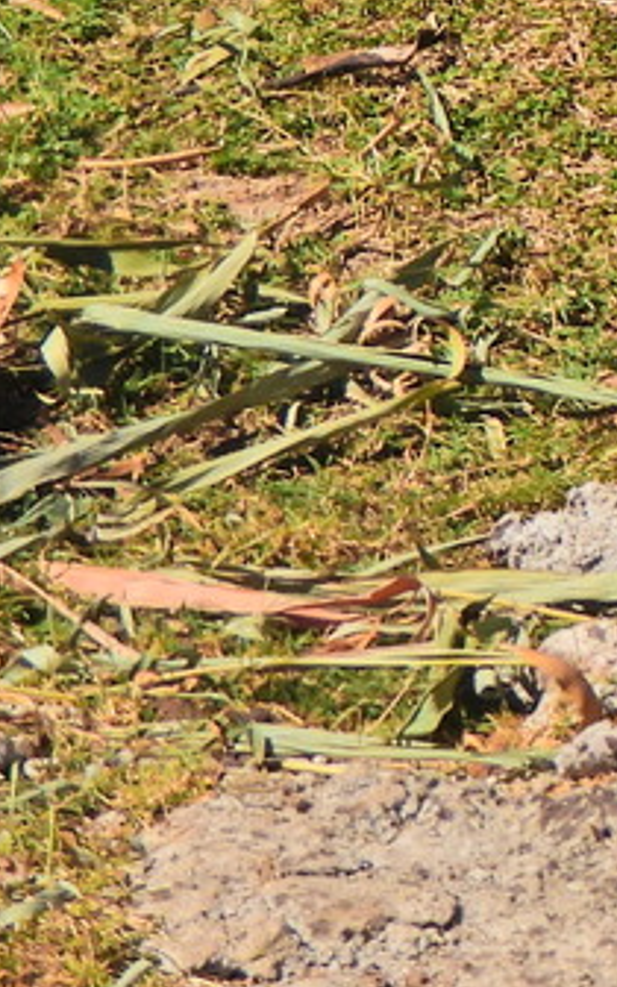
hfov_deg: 1.4
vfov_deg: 2.2
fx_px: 26097
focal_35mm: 970
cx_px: 1769
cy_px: -323
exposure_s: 1/250
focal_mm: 42.8
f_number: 4.5
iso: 100
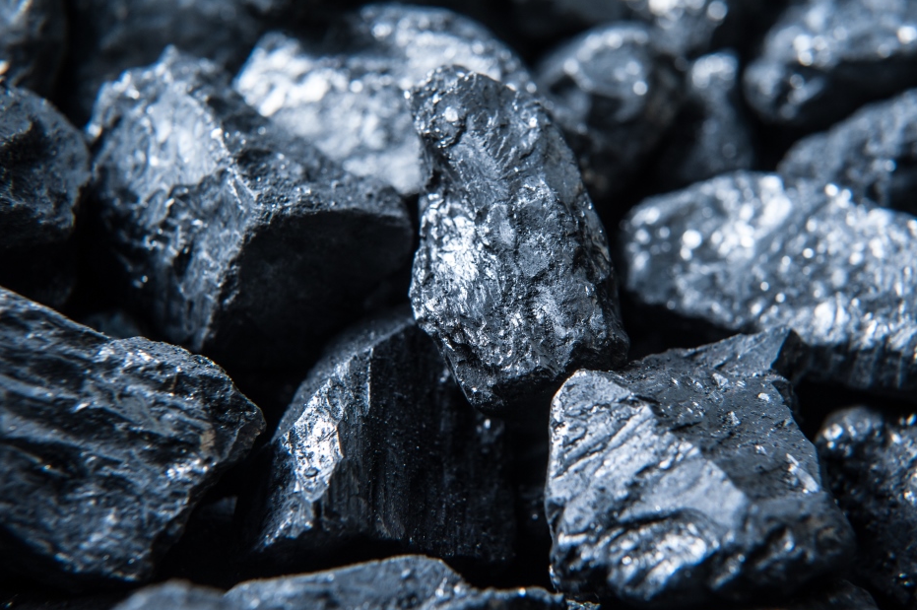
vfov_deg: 17.7
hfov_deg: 26.3
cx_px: 487
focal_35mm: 77
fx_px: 1960
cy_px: 292
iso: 640
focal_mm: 70
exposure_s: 1/125
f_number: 9
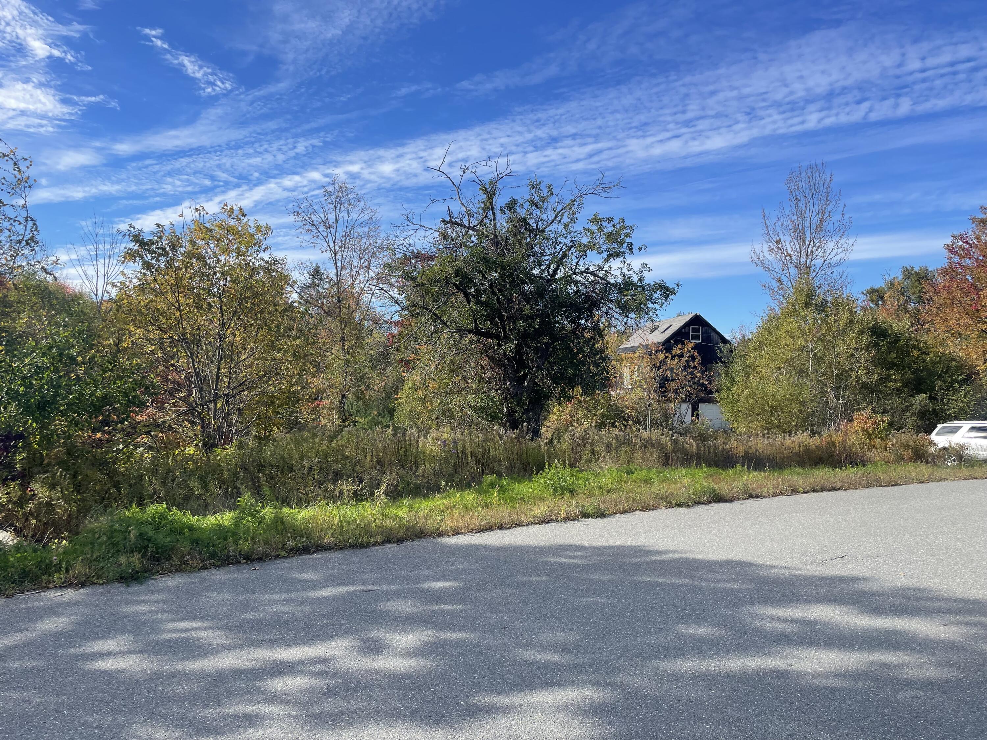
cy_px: 370
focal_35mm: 26
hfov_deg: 67.3
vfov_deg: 53.1
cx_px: 494
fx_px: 741
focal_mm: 4.2
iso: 32
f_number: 1.6
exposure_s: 1/2398
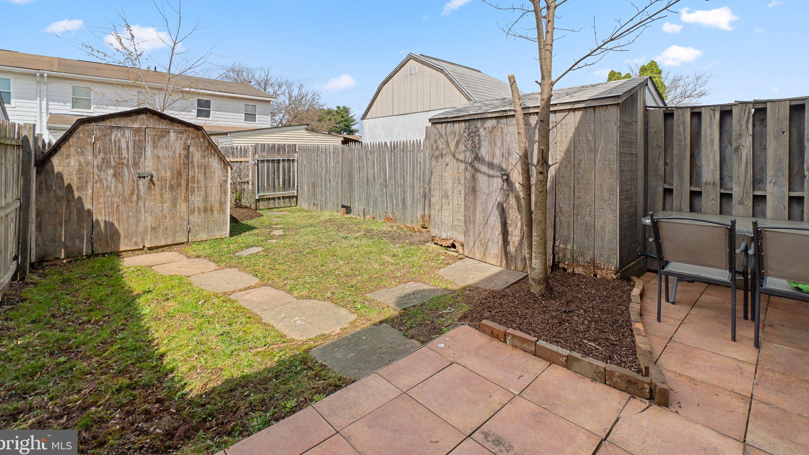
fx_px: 343
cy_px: 184
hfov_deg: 99.4
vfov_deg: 66.5
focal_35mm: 16
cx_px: 400
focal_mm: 10
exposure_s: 1/400
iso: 100
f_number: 8
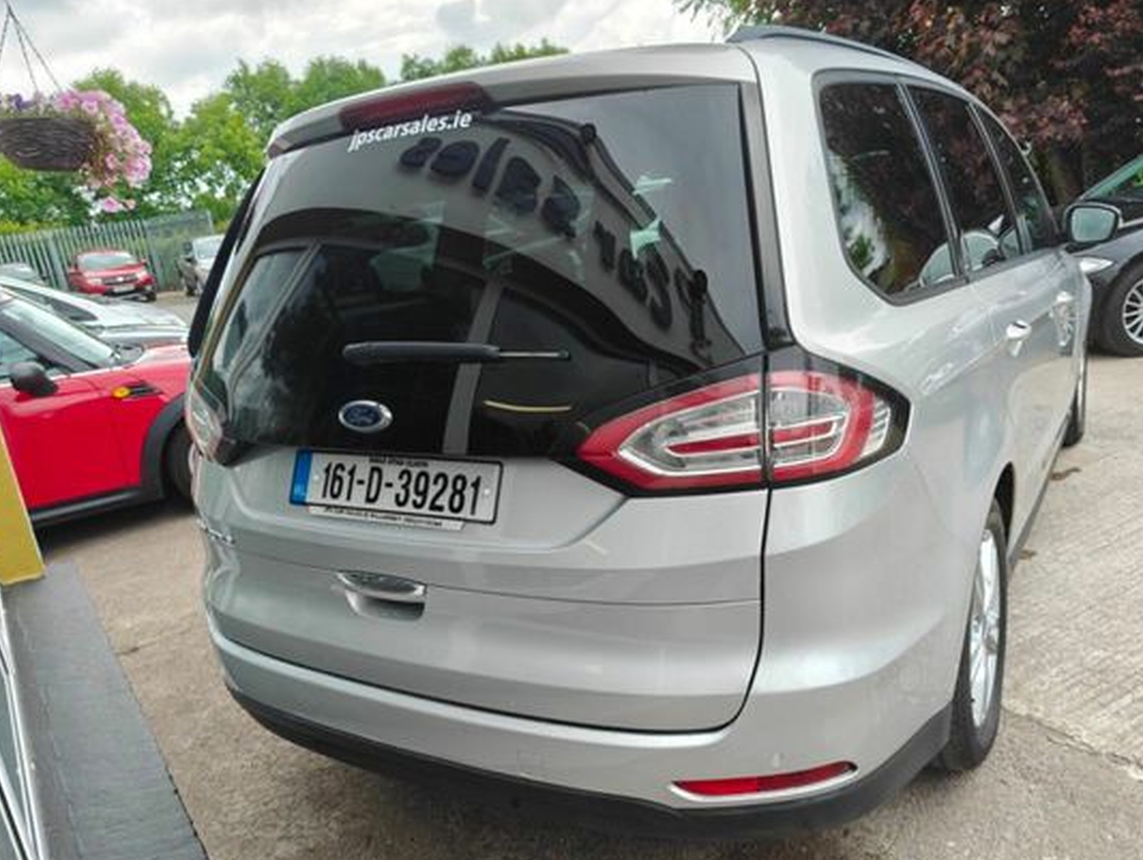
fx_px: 893
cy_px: 464
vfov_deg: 51.4
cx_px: 611
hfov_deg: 65.2
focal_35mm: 27
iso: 64
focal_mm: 6.06
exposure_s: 1/157
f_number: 1.7
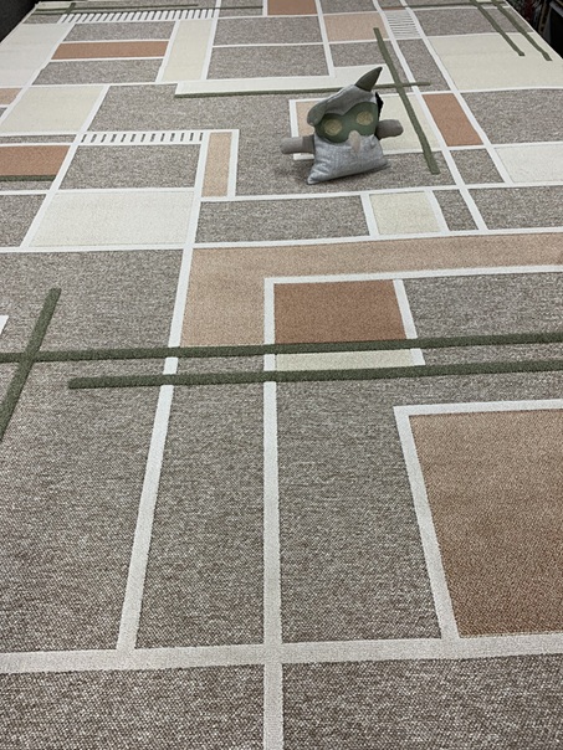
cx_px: 282
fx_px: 564
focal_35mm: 26
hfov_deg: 53.1
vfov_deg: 67.3
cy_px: 375
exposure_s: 1/100
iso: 50
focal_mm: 4.25
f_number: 1.8
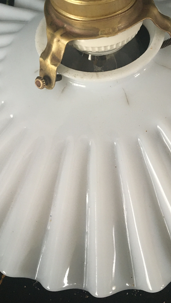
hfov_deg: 30.9
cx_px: 120
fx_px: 306
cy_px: 130
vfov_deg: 52.6
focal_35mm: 38
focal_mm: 4.15
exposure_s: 1/25
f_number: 2.2
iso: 200
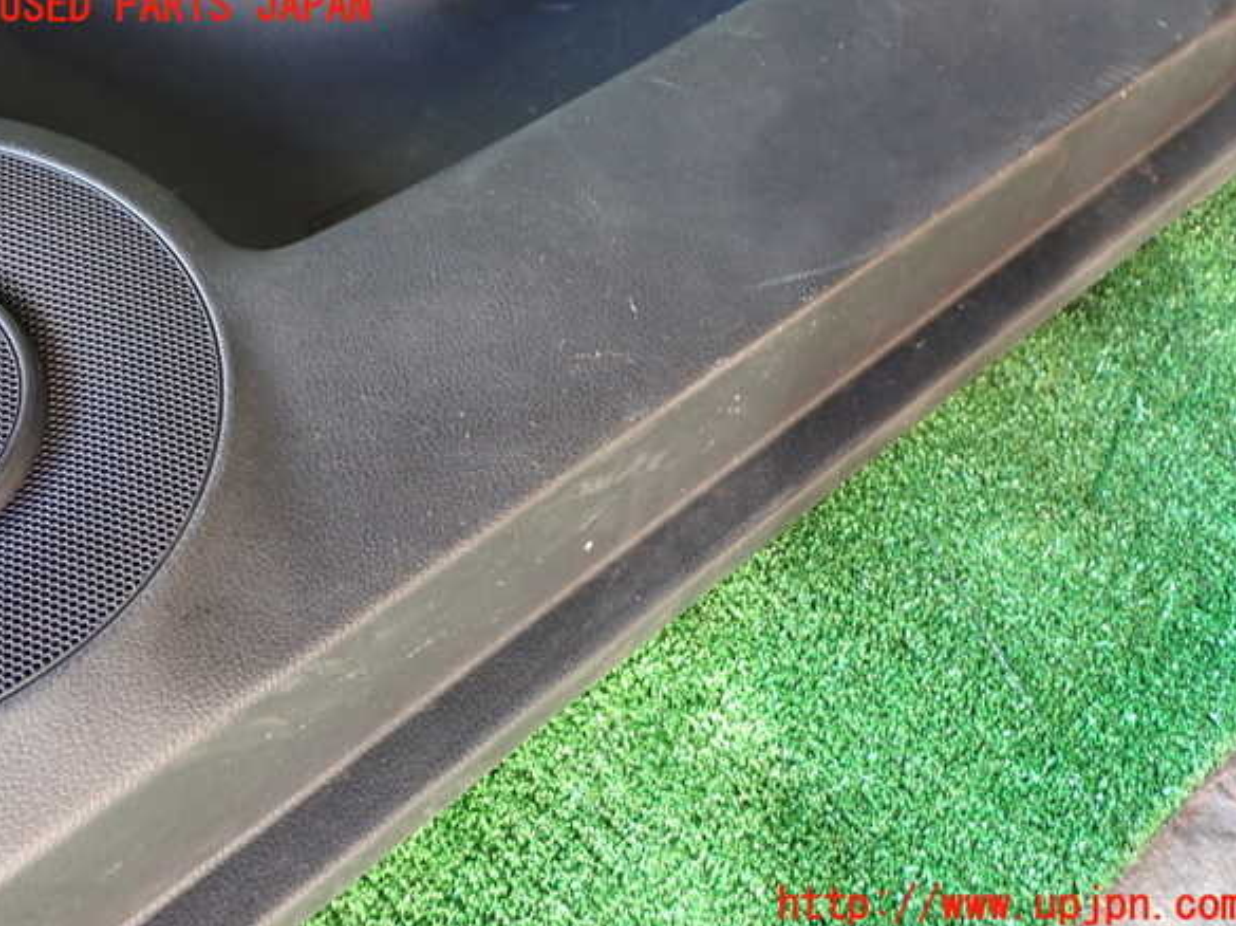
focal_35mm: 39
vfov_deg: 36.8
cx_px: 621
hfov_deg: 47.9
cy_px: 457
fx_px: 1392
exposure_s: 1/40
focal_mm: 6.83
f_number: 2.7
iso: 400
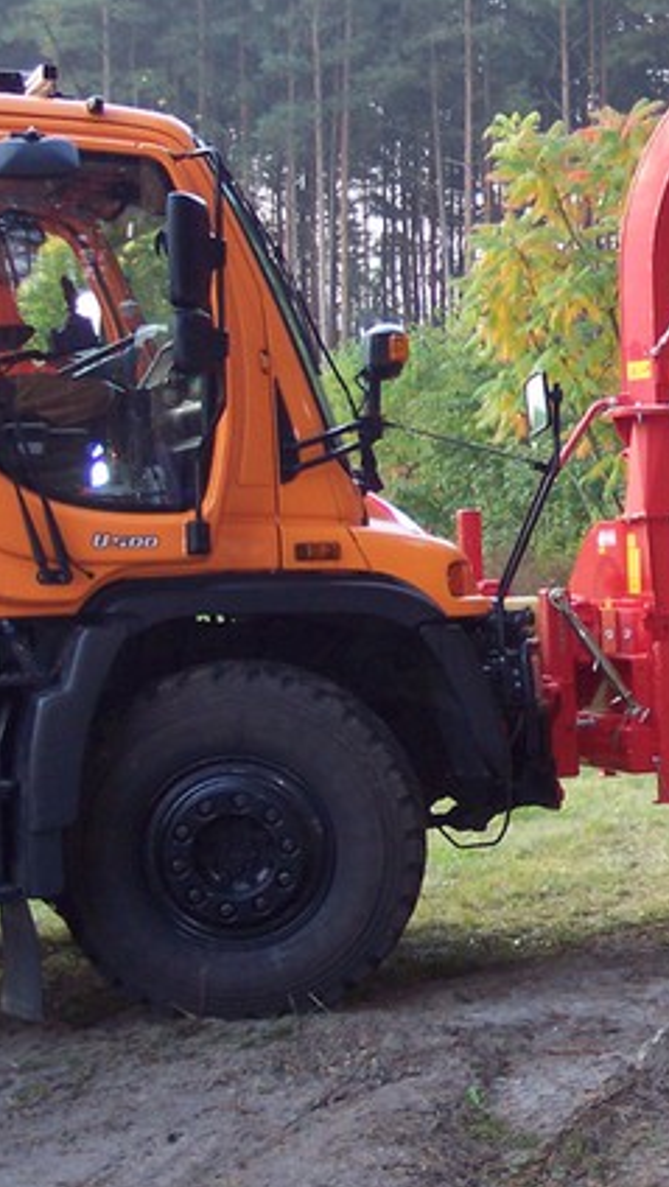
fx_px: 2456
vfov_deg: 27.1
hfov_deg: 14.7
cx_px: 913
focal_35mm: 78
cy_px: 517
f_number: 2.8
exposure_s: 1/60
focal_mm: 8
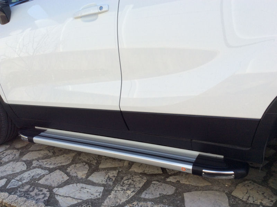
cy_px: 104
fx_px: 256
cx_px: 138
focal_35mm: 32
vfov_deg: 44.1
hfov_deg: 56.9
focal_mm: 3.3
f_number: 2.4
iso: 32
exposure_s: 1/907
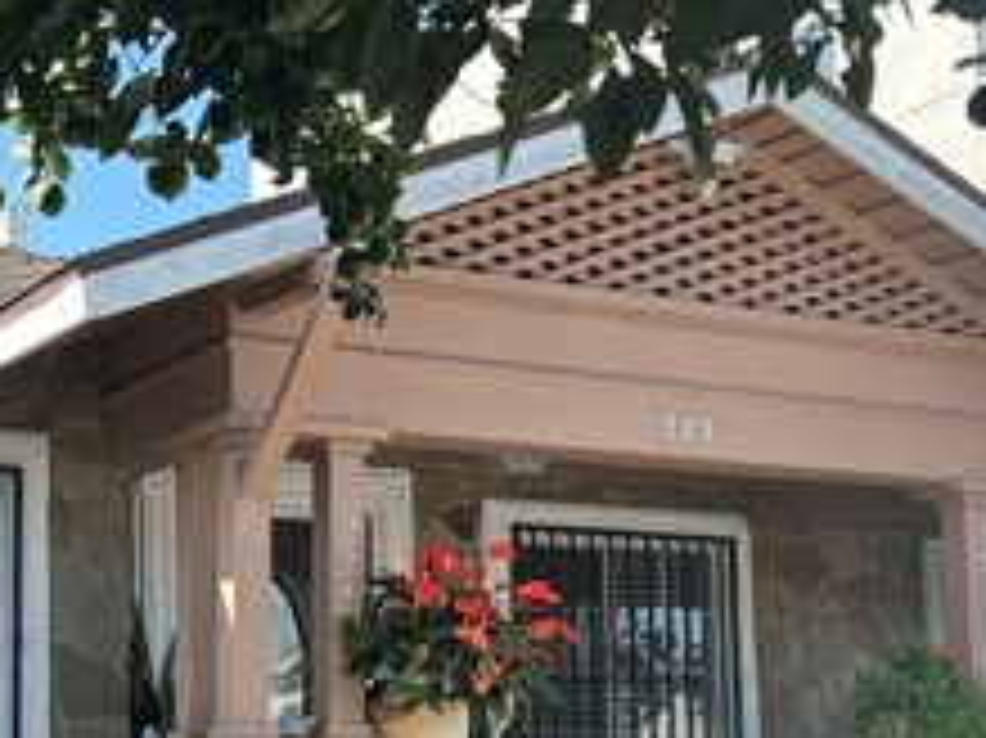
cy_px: 644
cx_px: 351
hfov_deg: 25.6
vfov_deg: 19.1
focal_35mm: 76
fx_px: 2164
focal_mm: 5.7
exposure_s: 1/1575
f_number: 1.5
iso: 50
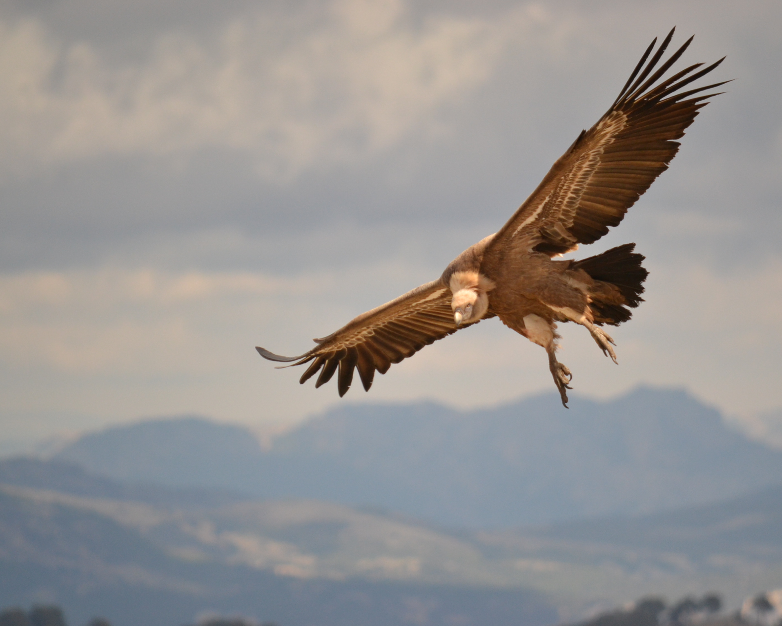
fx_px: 11757
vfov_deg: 3.0
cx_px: 413
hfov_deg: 3.8
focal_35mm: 508
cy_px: 313
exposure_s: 1/1000
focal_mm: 300
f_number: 5.6
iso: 800
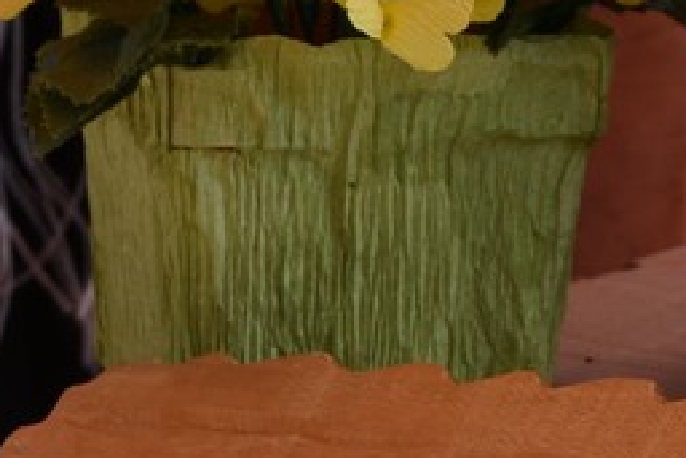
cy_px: 718
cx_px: 533
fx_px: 8370
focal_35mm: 439
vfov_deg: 3.1
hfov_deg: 4.7
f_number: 9
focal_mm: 50
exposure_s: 1/200
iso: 125
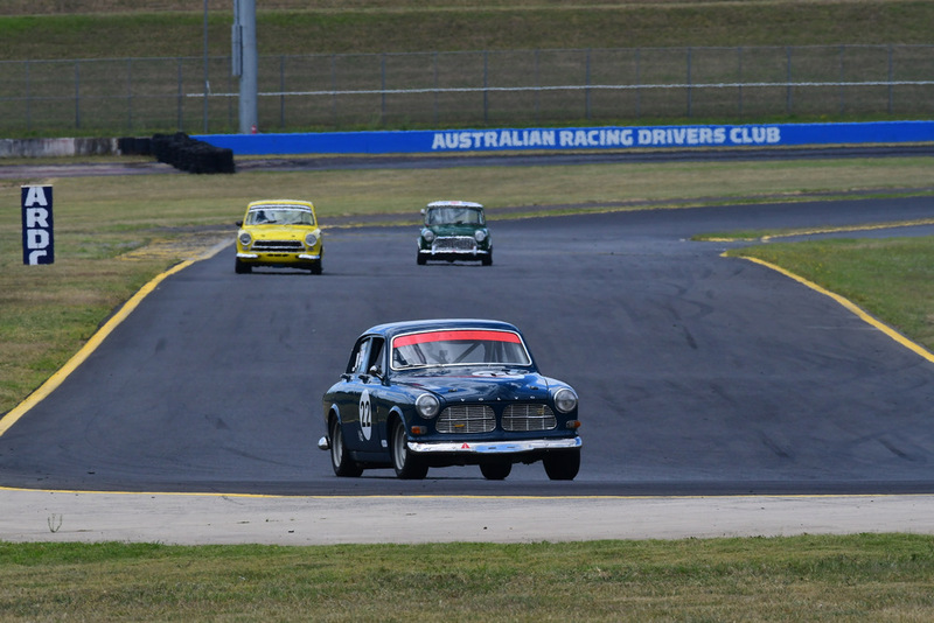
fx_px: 14014
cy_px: 312
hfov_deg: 3.8
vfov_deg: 2.5
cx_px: 467
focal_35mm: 540
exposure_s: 1/640
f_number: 13
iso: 640
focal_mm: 360
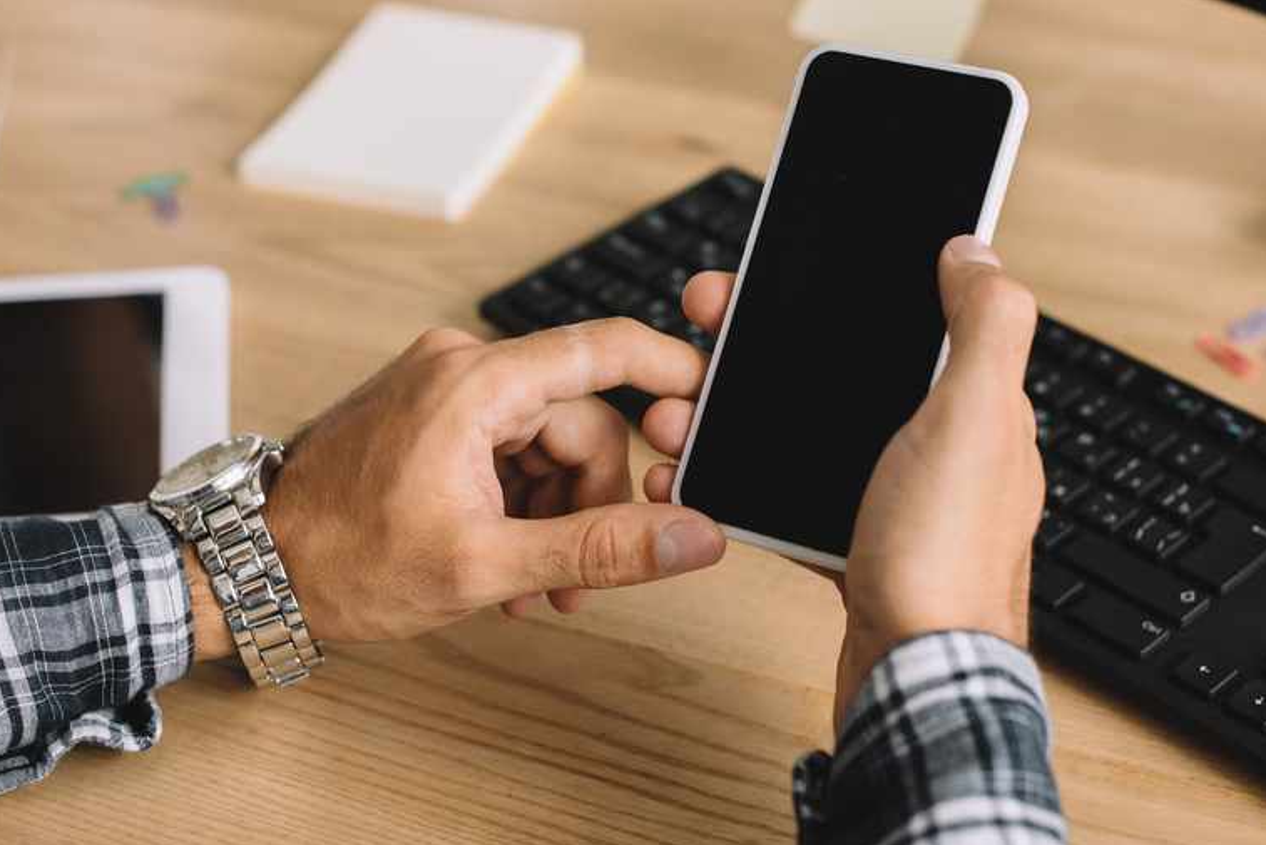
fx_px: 2321
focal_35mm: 66
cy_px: 421
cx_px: 585
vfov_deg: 20.6
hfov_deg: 30.5
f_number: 3.5
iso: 250
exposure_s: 1/200
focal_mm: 50
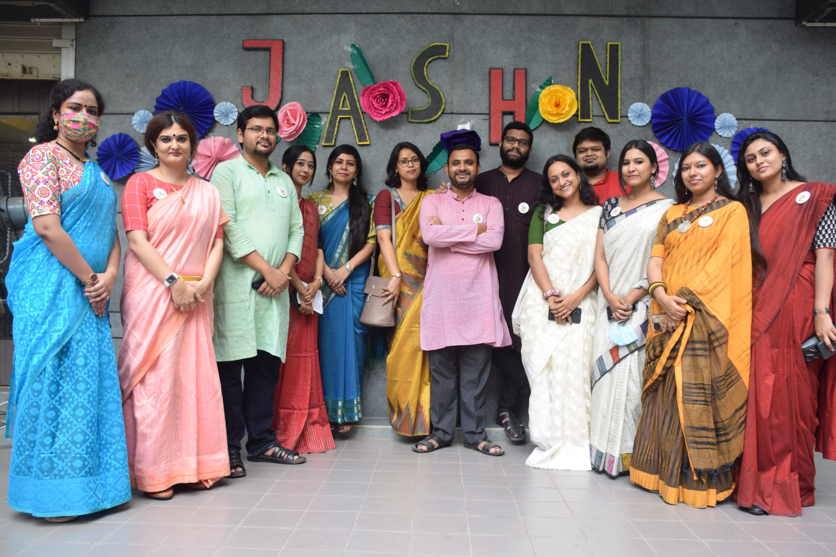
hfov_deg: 61.9
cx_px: 418
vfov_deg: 43.6
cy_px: 278
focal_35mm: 30
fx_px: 697
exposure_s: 1/60
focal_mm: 20
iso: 400
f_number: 5
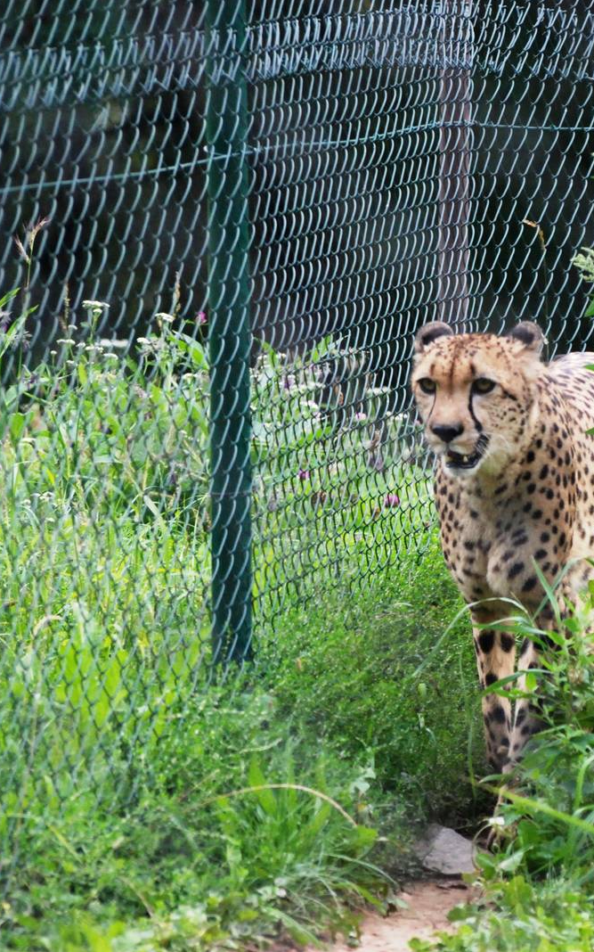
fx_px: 10107
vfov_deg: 5.4
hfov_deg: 3.4
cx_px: 500
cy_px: 476
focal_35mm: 390
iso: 1000
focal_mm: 170
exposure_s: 1/500
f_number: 4.8
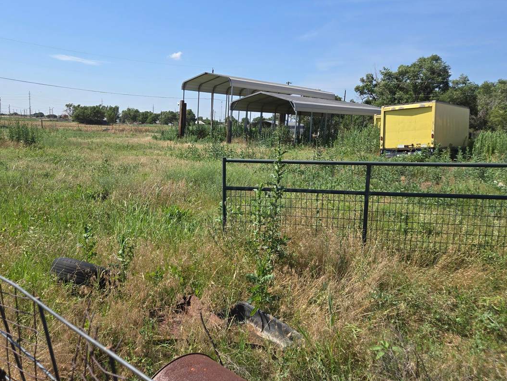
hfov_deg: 63.1
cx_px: 215
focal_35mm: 28
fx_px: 410
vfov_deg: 49.8
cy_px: 184
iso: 25
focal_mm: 5.4
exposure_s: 1/2157
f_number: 1.8
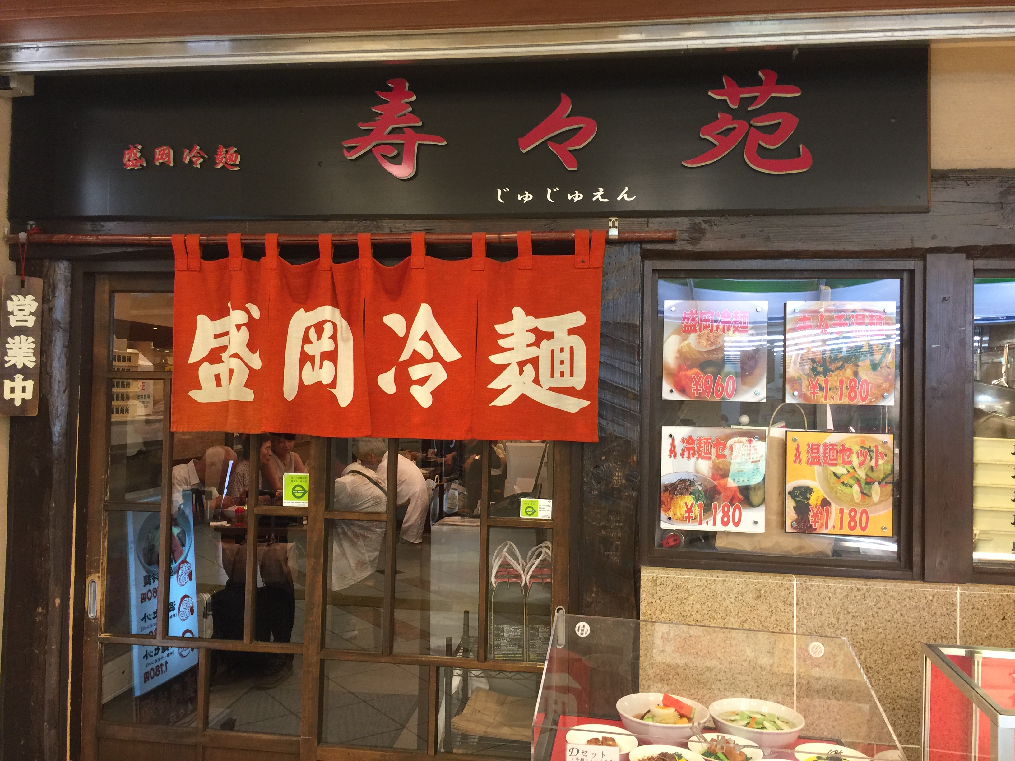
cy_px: 380
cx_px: 508
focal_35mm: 29
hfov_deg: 61.7
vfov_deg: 48.2
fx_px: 850
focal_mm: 4.15
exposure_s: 1/15
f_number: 2.2
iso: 50
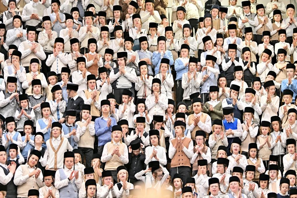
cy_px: 99
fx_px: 908
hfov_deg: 18.6
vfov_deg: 12.5
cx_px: 148
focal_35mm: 110
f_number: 2.8
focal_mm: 110
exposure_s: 1/160
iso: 250
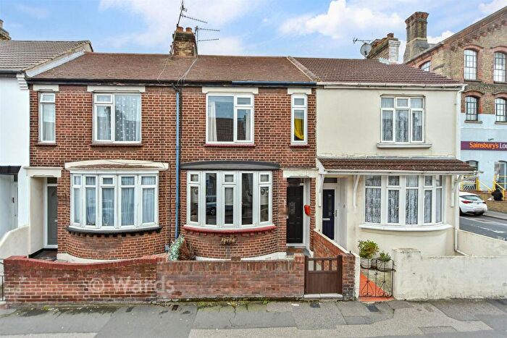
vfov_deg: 70.5
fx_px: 239
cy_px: 169
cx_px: 254
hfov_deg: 93.3
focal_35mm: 17
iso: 500
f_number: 5
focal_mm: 11.5
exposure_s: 1/100
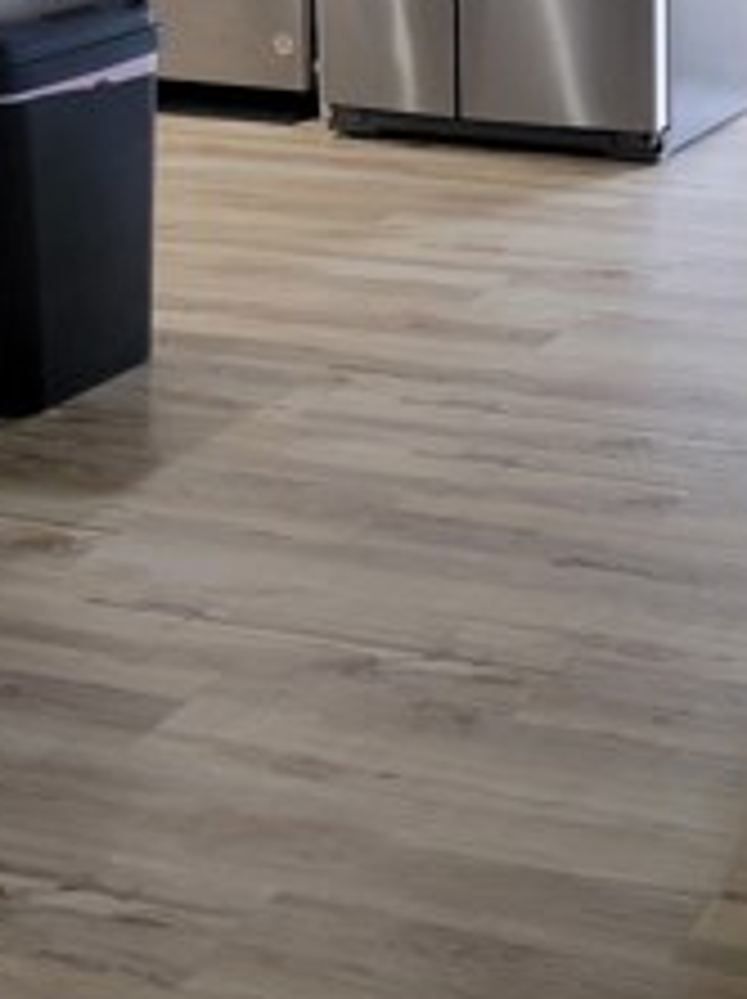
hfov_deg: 18.1
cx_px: 1012
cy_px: -176
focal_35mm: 75
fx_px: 2162
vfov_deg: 23.9
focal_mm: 5.4
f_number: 1.8
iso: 200
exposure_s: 1/120
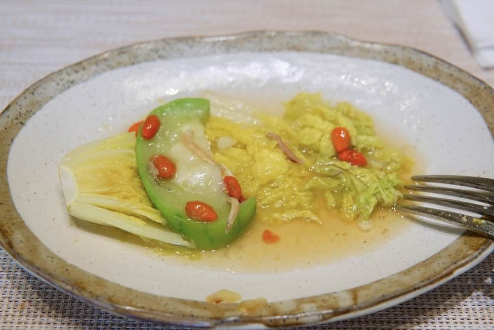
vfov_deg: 29.9
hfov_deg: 43.6
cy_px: 165
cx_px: 247
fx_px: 618
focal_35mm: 45
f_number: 4
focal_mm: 30
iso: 400
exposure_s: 1/60
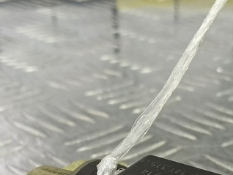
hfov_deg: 26.0
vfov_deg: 18.3
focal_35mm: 74
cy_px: 239
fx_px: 498
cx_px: 174
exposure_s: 1/50
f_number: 1.6
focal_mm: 4.11
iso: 130
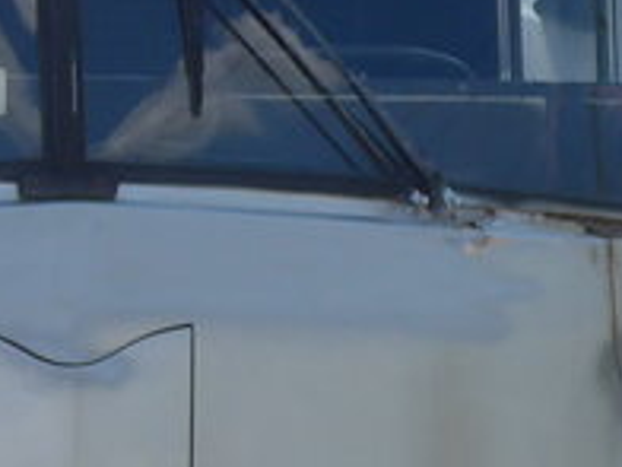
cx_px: -89
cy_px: -10
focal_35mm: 282
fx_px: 5067
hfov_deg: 7.0
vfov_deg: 5.3
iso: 80
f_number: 3
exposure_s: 1/1000
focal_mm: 9.5
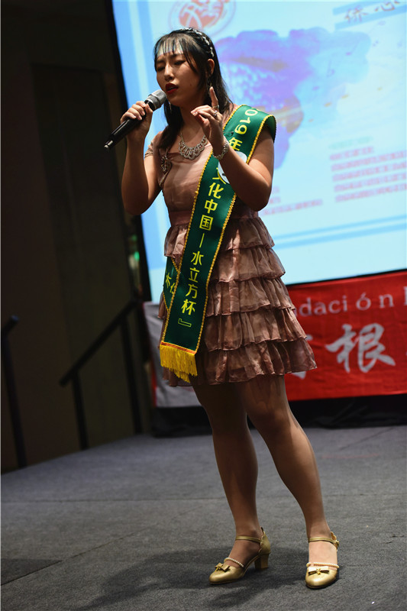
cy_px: 306
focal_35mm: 70
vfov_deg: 28.8
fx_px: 1188
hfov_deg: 19.4
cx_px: 204
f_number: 2.8
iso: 1600
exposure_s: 1/125
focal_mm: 70
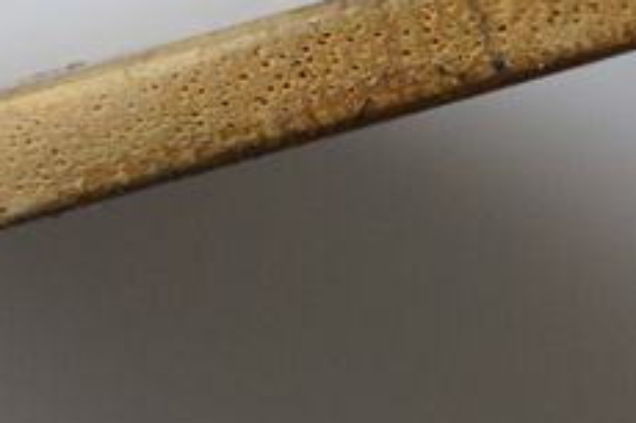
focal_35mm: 176
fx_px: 3107
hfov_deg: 11.6
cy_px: -17
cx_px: 86
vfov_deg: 7.7
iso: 500
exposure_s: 1/60
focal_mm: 30
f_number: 6.3
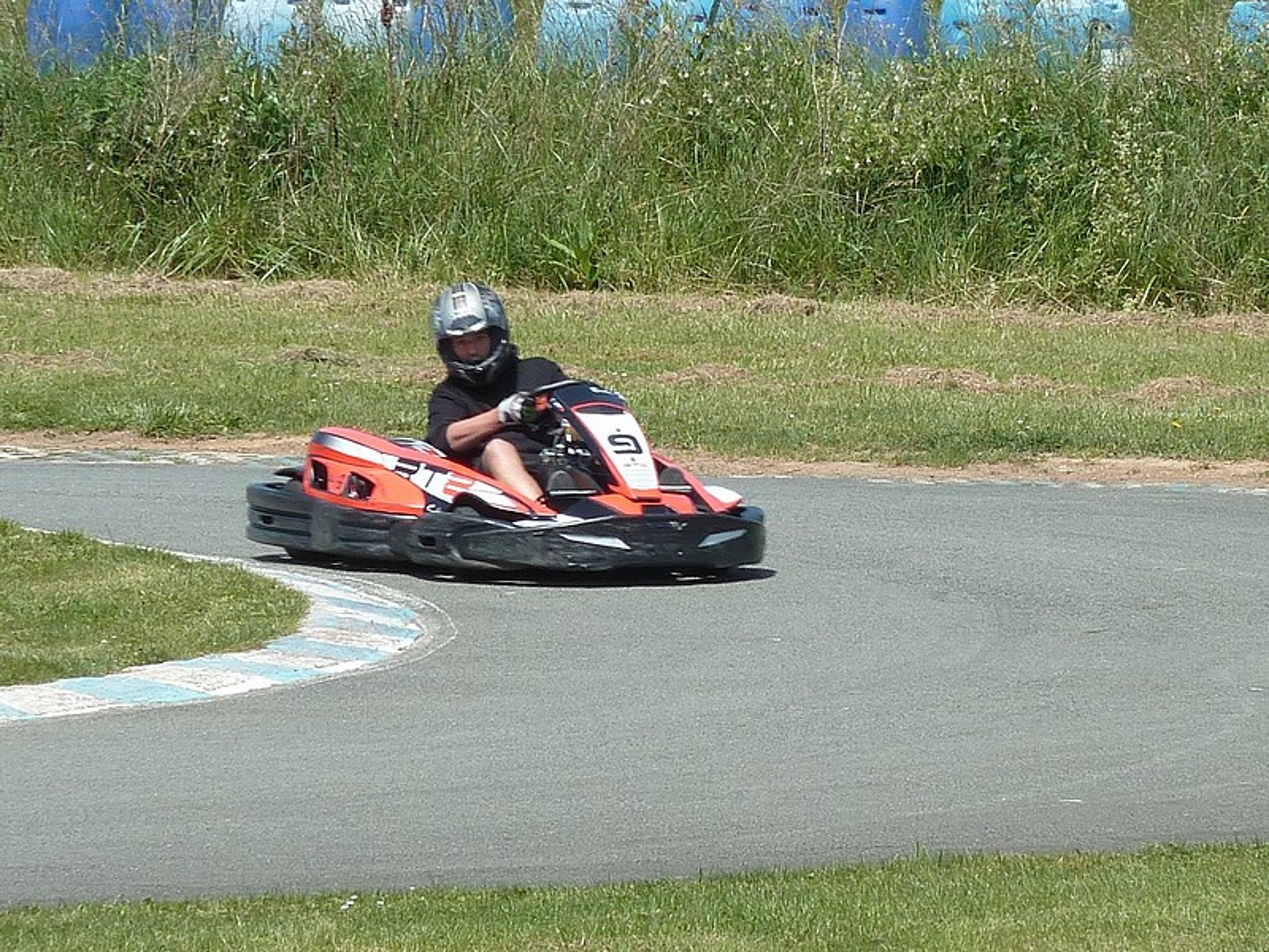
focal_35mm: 418
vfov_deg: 3.6
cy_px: 476
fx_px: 15324
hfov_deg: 4.7
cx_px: 634
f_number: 4.9
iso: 80
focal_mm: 49.2
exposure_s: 1/320
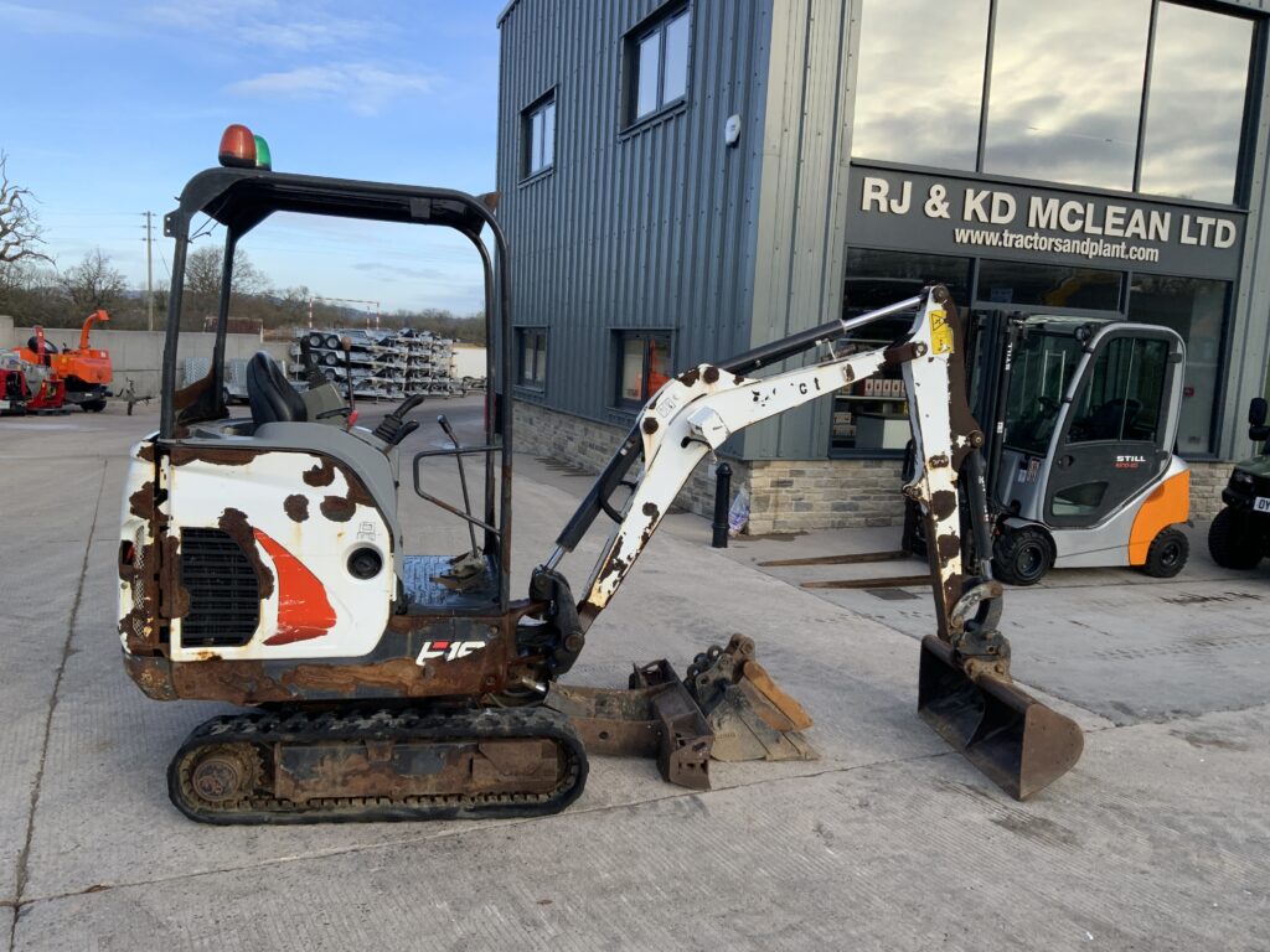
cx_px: 635
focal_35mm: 29
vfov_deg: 48.2
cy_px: 476
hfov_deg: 61.7
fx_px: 1064
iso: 16
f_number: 1.8
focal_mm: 3
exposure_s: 1/759
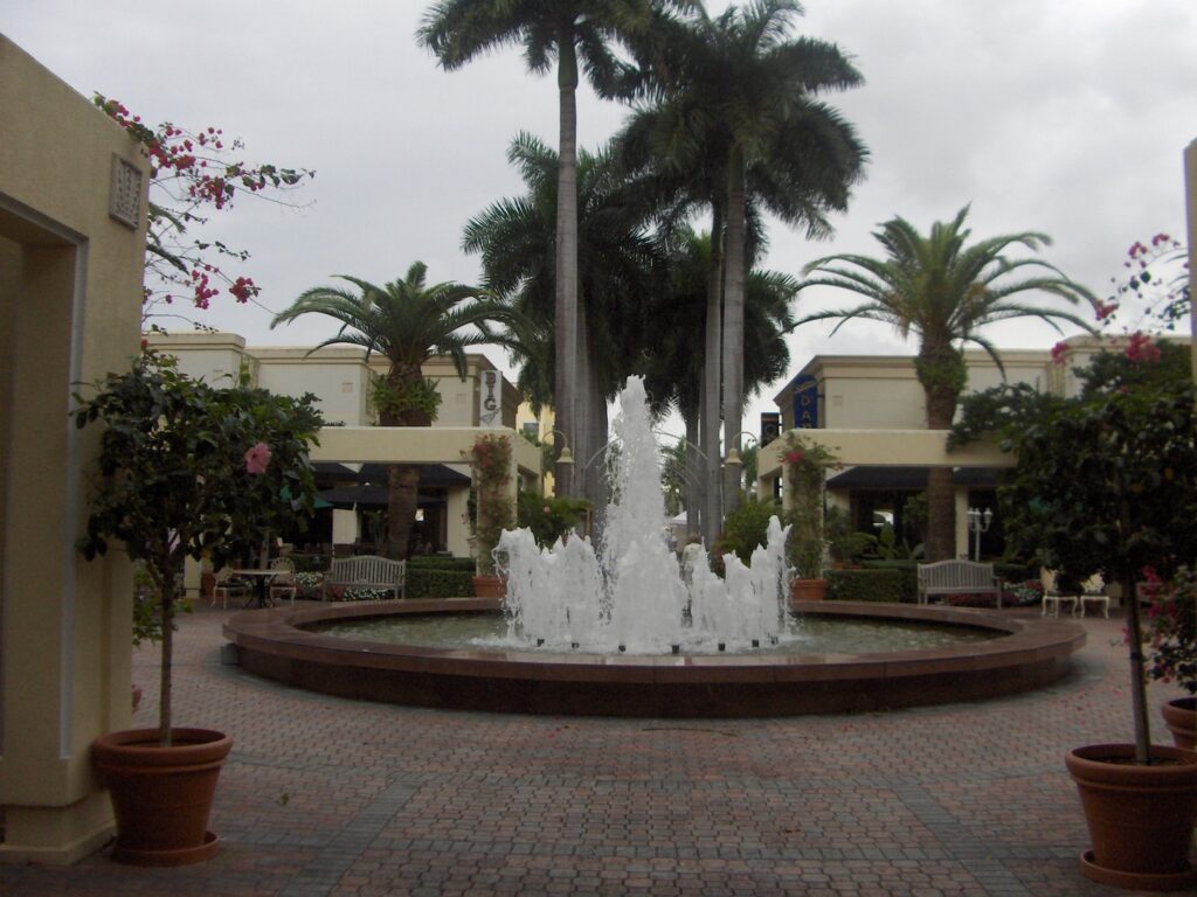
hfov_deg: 52.6
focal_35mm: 35
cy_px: 448
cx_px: 598
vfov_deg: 40.7
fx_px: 1210
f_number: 2.6
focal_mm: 5.8
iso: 100
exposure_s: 1/532
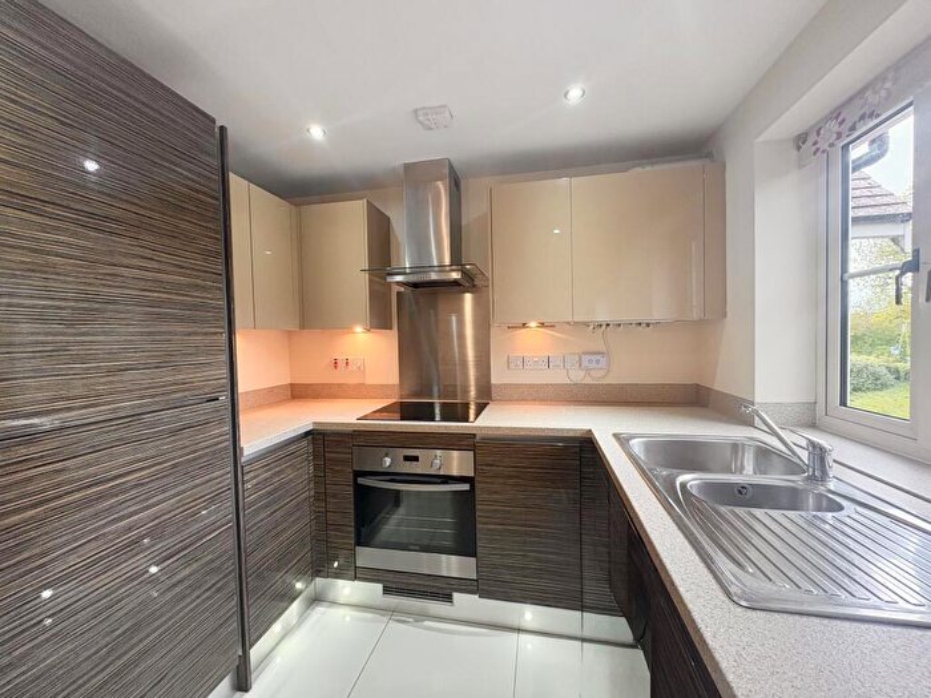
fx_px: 377
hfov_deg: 102.1
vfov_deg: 85.7
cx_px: 466
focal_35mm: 14
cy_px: 349
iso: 250
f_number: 2.2
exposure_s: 1/50
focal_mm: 2.22
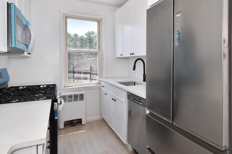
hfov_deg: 82.0
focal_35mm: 21
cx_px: 128
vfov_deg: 60.3
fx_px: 133
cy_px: 74
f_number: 11
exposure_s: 1/100
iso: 500
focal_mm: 11
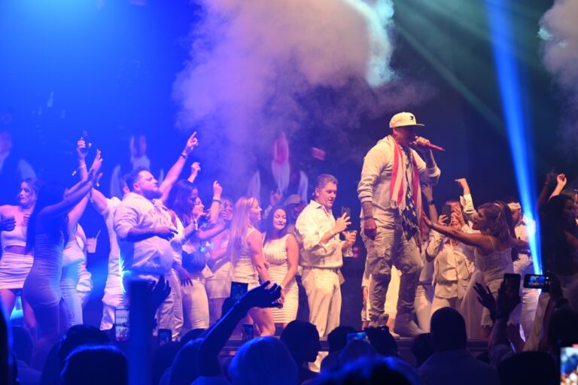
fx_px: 1124
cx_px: 289
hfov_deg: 28.8
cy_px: 192
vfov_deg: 19.5
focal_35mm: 70
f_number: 6.3
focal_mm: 70
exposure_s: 1/160
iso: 1600
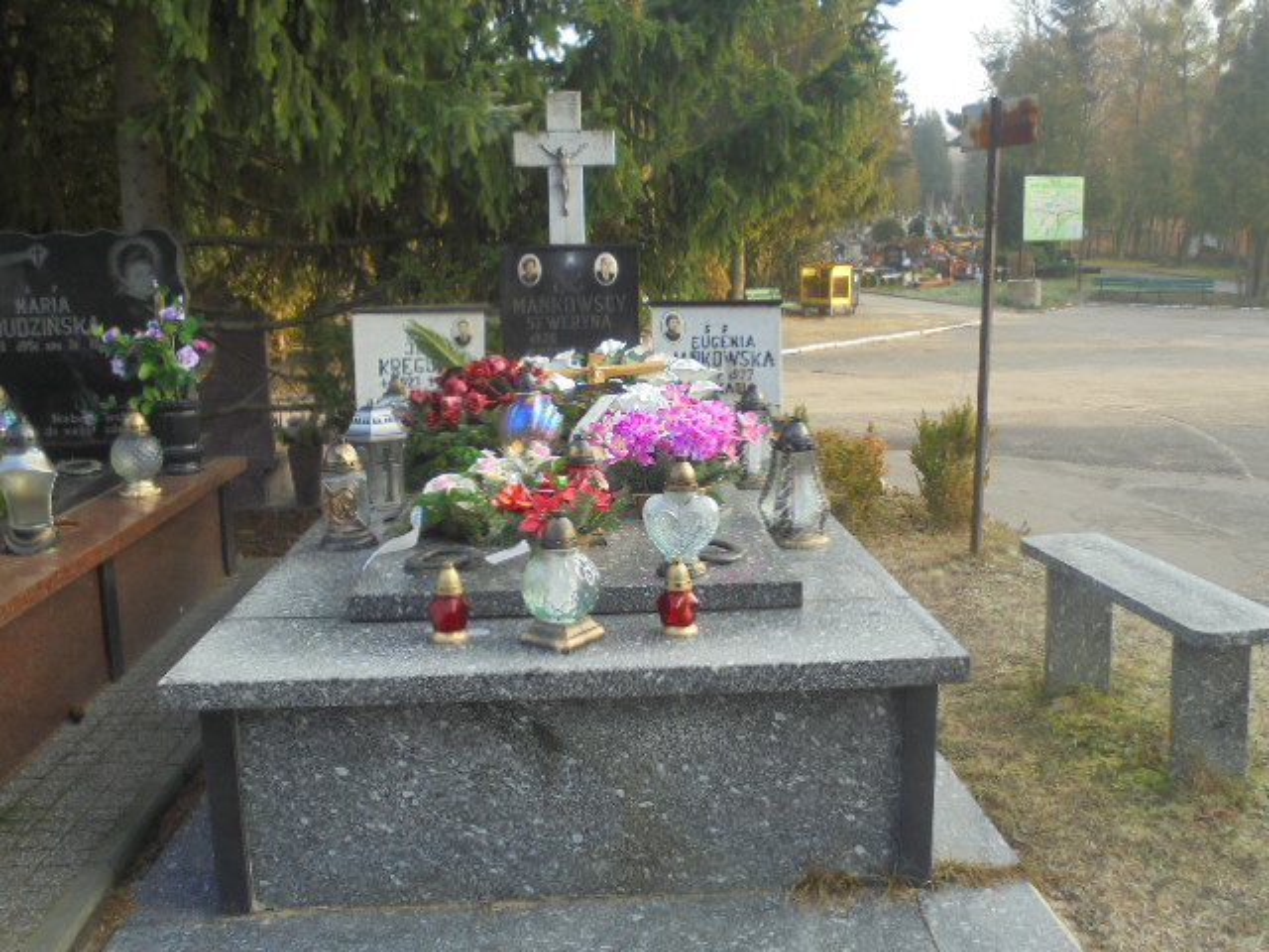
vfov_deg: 41.8
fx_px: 1246
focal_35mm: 34
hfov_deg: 54.0
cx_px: 634
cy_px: 476
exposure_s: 1/80
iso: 100
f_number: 4
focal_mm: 6.1
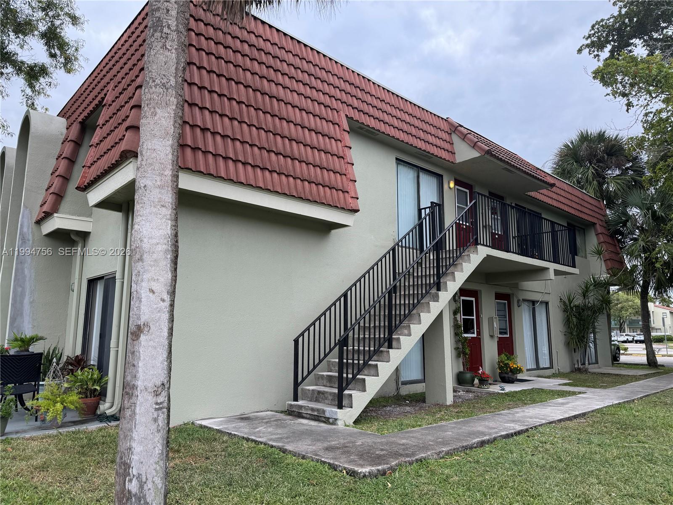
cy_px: 252
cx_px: 336
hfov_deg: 71.6
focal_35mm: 24
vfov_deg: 56.8
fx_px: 467
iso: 80
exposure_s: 1/288
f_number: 1.78
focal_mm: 6.76
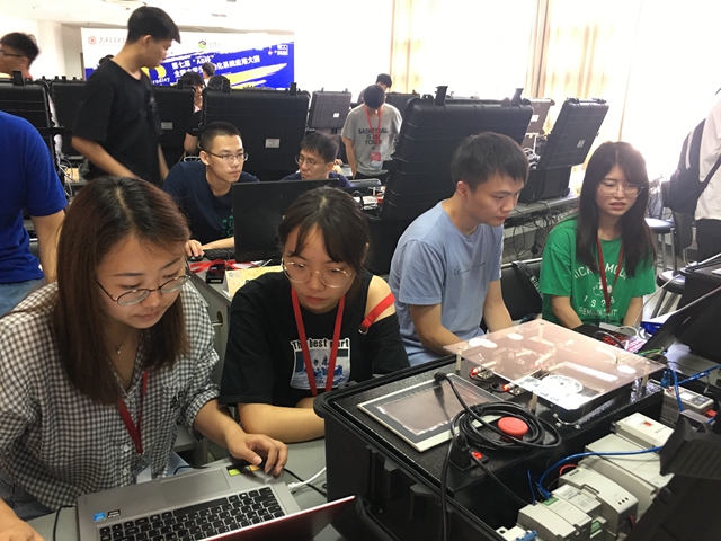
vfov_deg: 48.2
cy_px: 270
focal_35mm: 29
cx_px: 360
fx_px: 604
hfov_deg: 61.7
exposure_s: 1/10
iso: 100
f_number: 2.2
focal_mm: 4.15
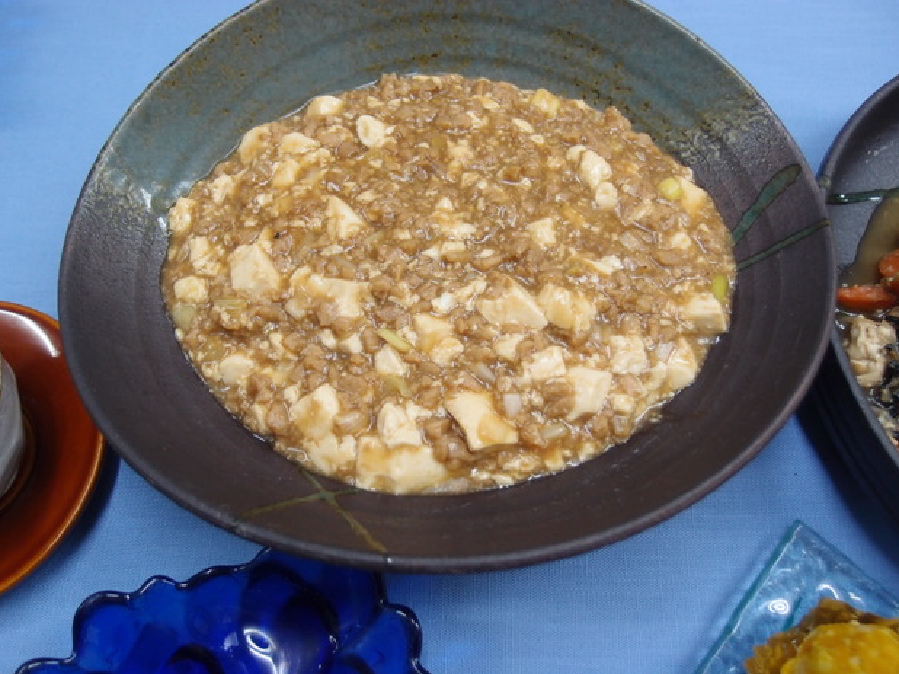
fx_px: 753
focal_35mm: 29
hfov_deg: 61.7
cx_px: 460
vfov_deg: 48.2
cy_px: 345
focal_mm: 6
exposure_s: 1/60
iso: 160
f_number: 1.8
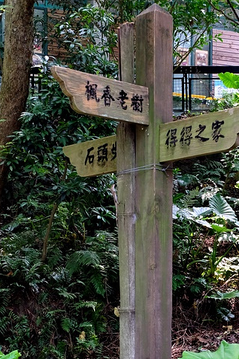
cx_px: 160
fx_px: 886
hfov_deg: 15.3
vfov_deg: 22.0
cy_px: 360
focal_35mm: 89
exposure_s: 1/42
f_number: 9
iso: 800
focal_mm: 28.2
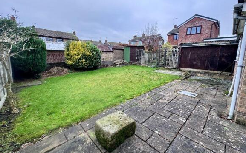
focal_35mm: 15
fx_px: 101
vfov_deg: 74.5
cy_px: 69
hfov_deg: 101.5
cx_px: 123
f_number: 2.2
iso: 100
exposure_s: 1/99
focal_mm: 2.22
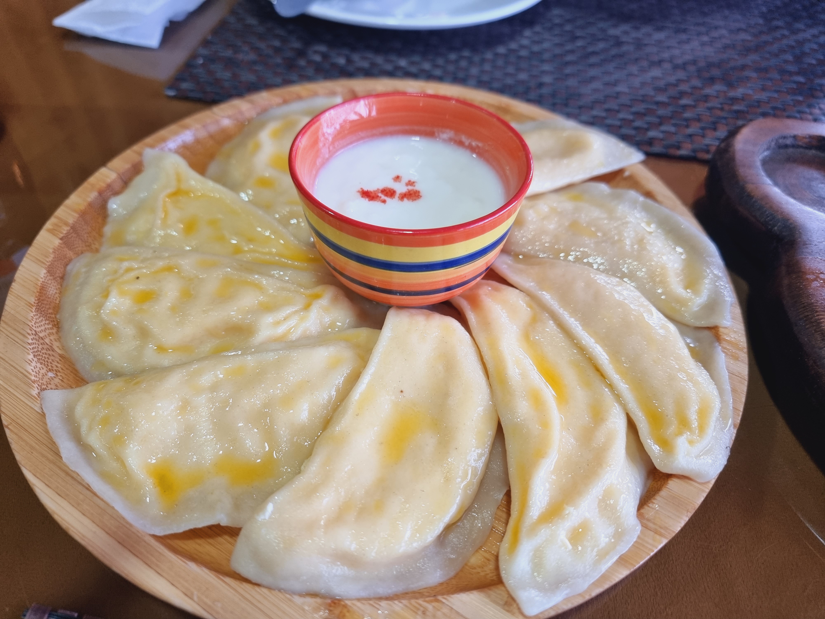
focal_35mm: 24
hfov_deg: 71.6
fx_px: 572
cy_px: 310
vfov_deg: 56.8
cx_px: 412
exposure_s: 1/40
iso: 160
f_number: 1.8
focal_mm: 6.7
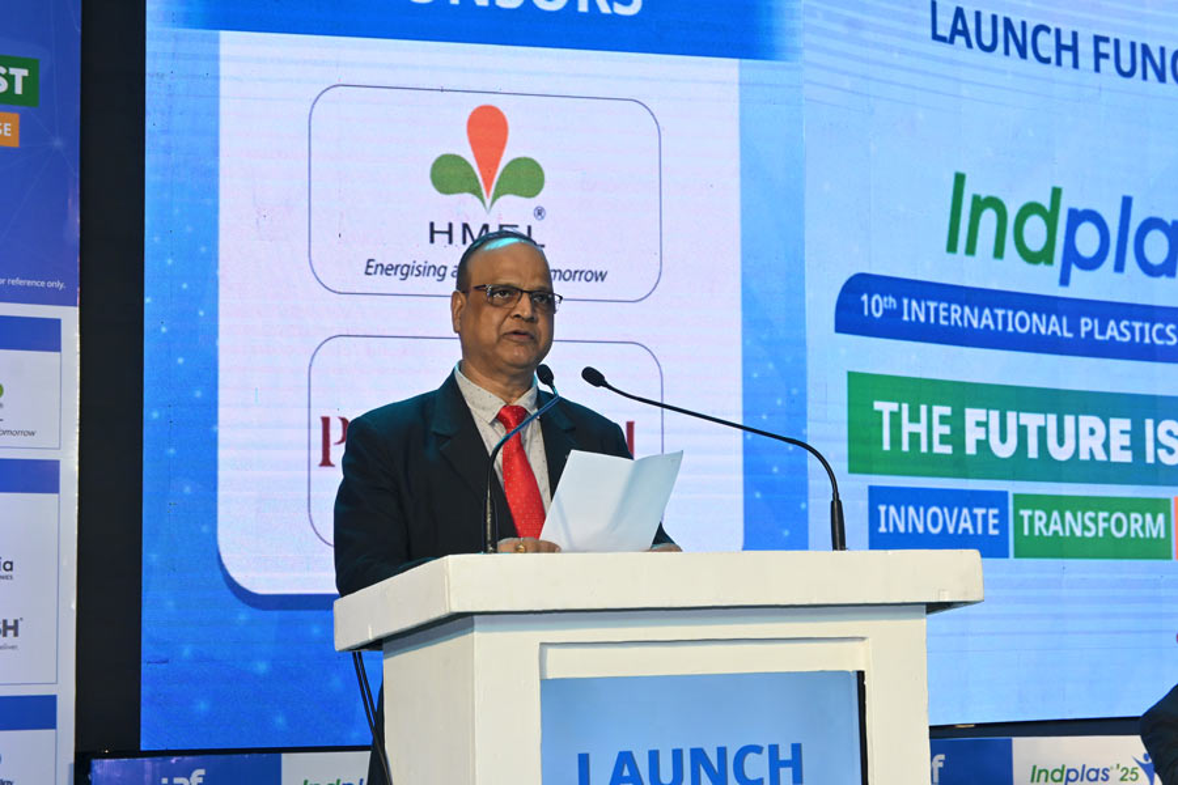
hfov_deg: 27.0
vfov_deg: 18.2
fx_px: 2454
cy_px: 392
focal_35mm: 75
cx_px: 589
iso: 640
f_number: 6.3
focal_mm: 50
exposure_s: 1/100
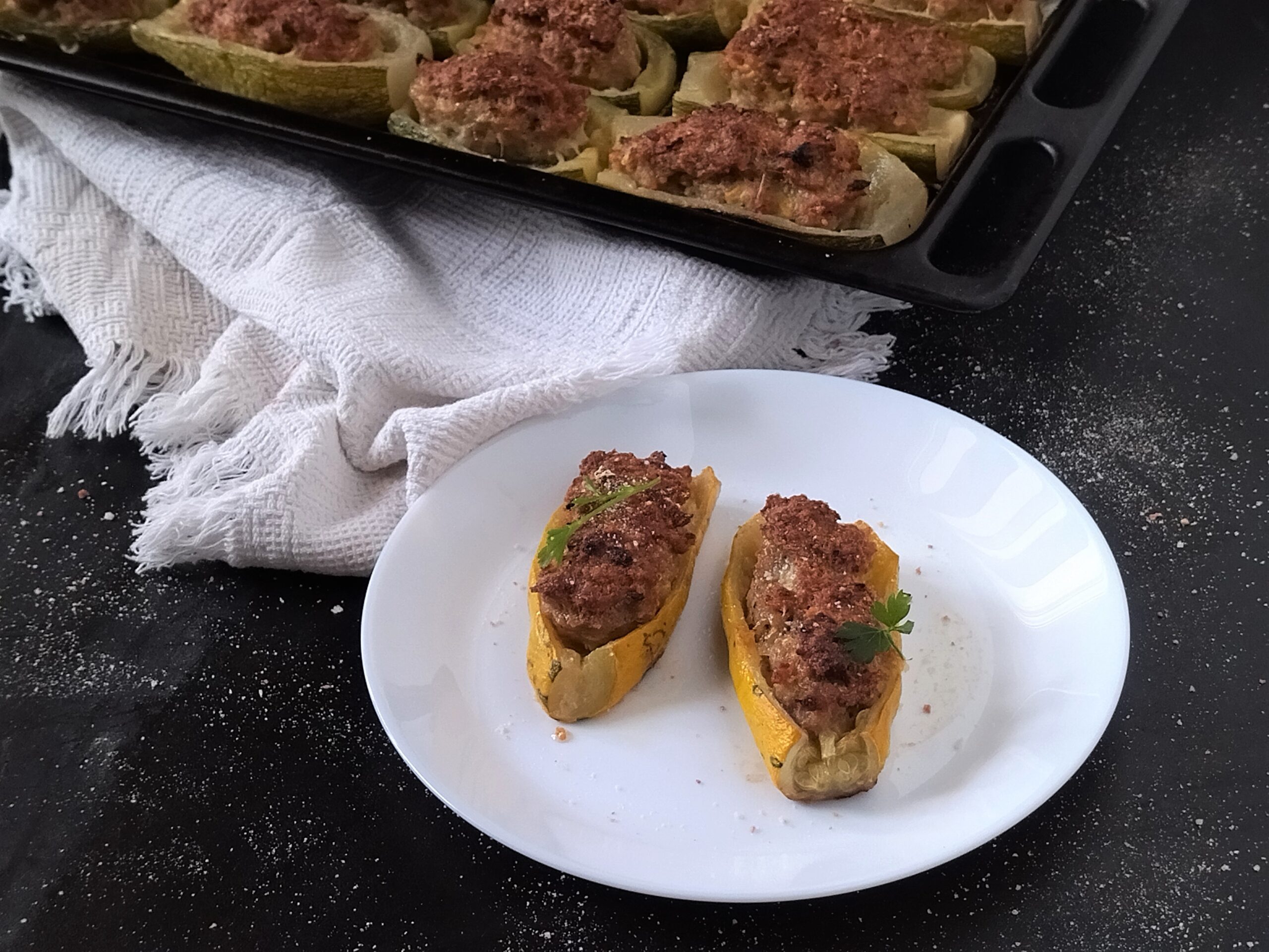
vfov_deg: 51.4
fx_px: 990
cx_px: 634
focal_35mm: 27
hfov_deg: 65.3
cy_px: 476
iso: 222
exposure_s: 1/33
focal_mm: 4.74
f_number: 1.79
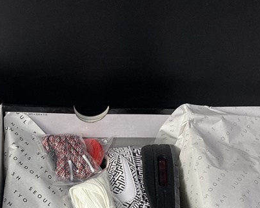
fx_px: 485
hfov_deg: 29.1
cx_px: 37
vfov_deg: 22.8
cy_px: 229
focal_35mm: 63
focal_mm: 4.25
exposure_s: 1/100
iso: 50
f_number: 1.8
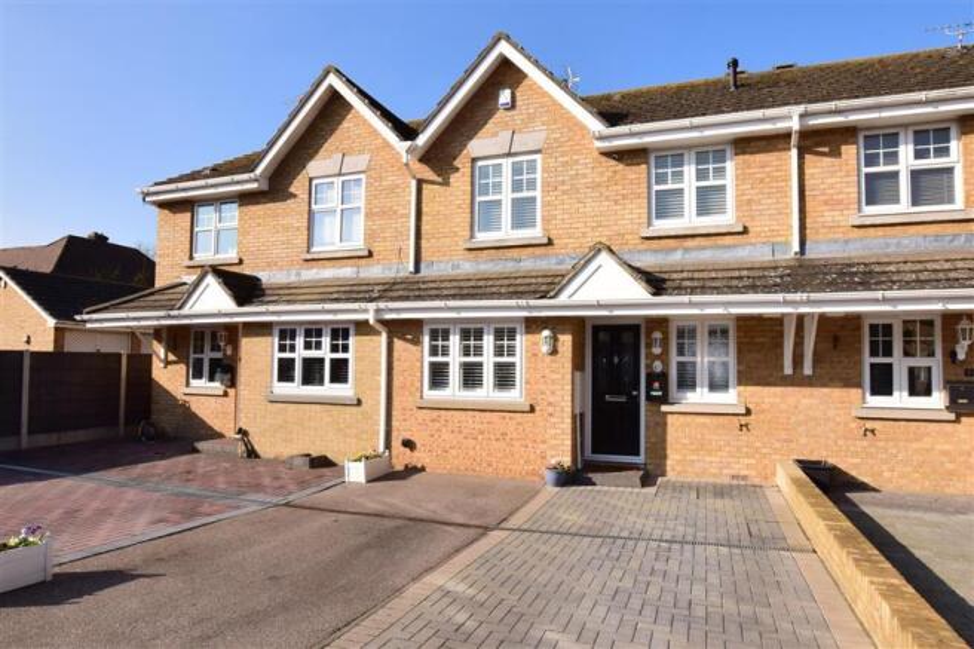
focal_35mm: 15
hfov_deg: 100.4
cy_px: 324
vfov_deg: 77.3
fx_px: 406
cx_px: 487
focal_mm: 10
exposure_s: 1/200
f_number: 22
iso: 400
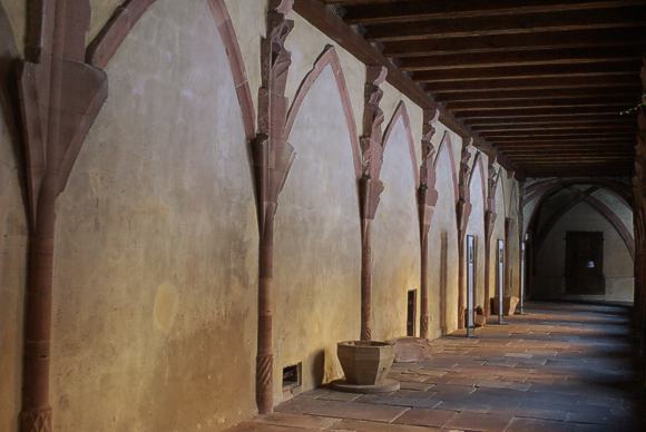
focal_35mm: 42
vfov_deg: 32.0
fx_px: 754
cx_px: 323
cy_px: 216
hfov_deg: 46.4
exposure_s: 1/50
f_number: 3.5
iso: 800
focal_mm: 28
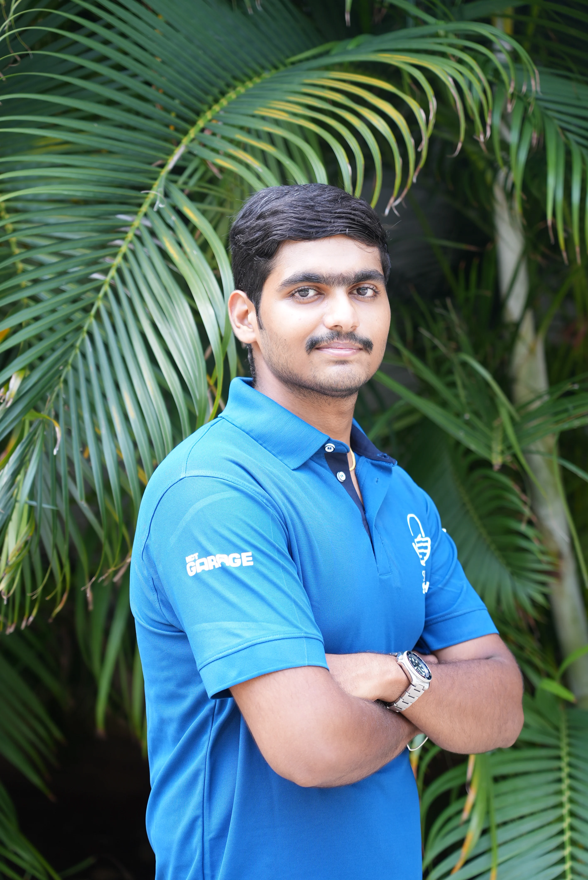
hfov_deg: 14.4
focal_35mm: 95
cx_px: 294
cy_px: 440
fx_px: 2324
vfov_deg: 21.4
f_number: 4
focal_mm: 95
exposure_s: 1/50
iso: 200
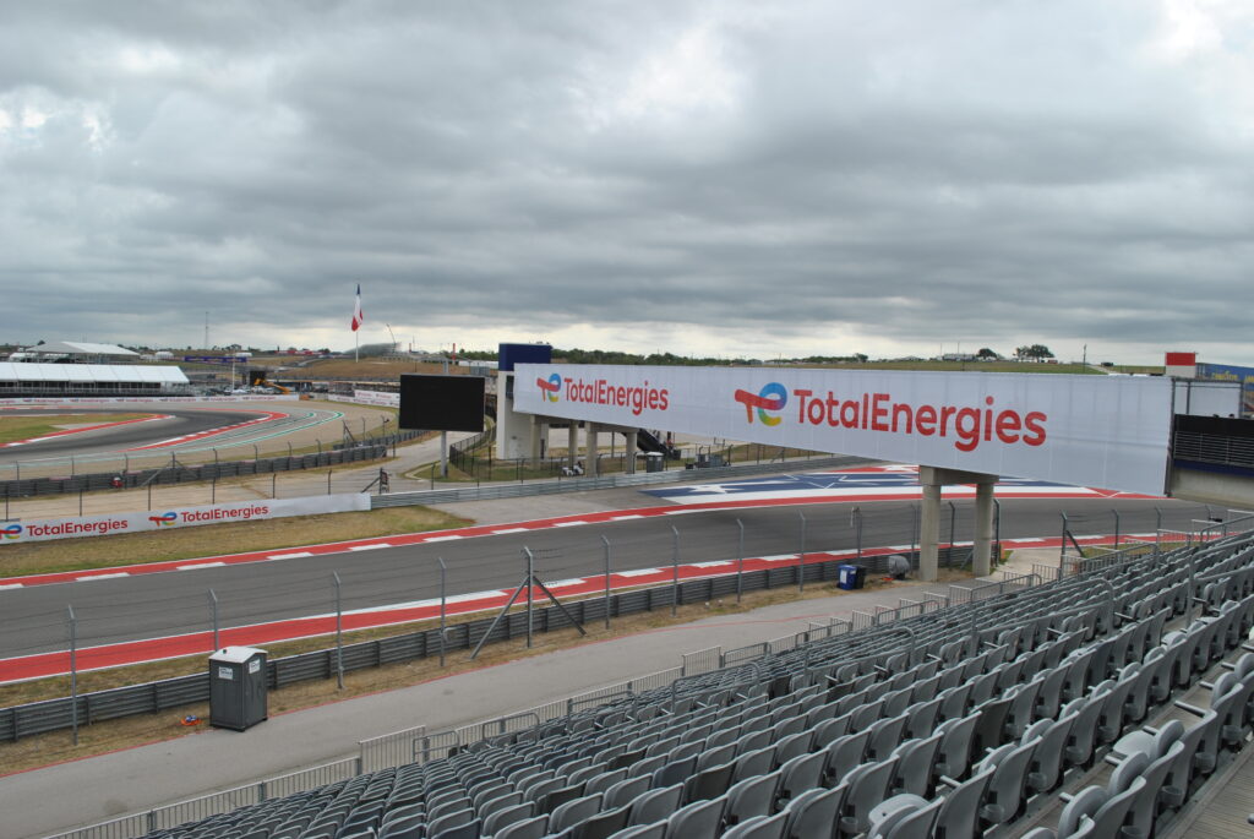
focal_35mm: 27
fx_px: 941
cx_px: 627
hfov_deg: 67.3
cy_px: 420
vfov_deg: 48.0
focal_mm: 18
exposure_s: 1/250
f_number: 8
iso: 100
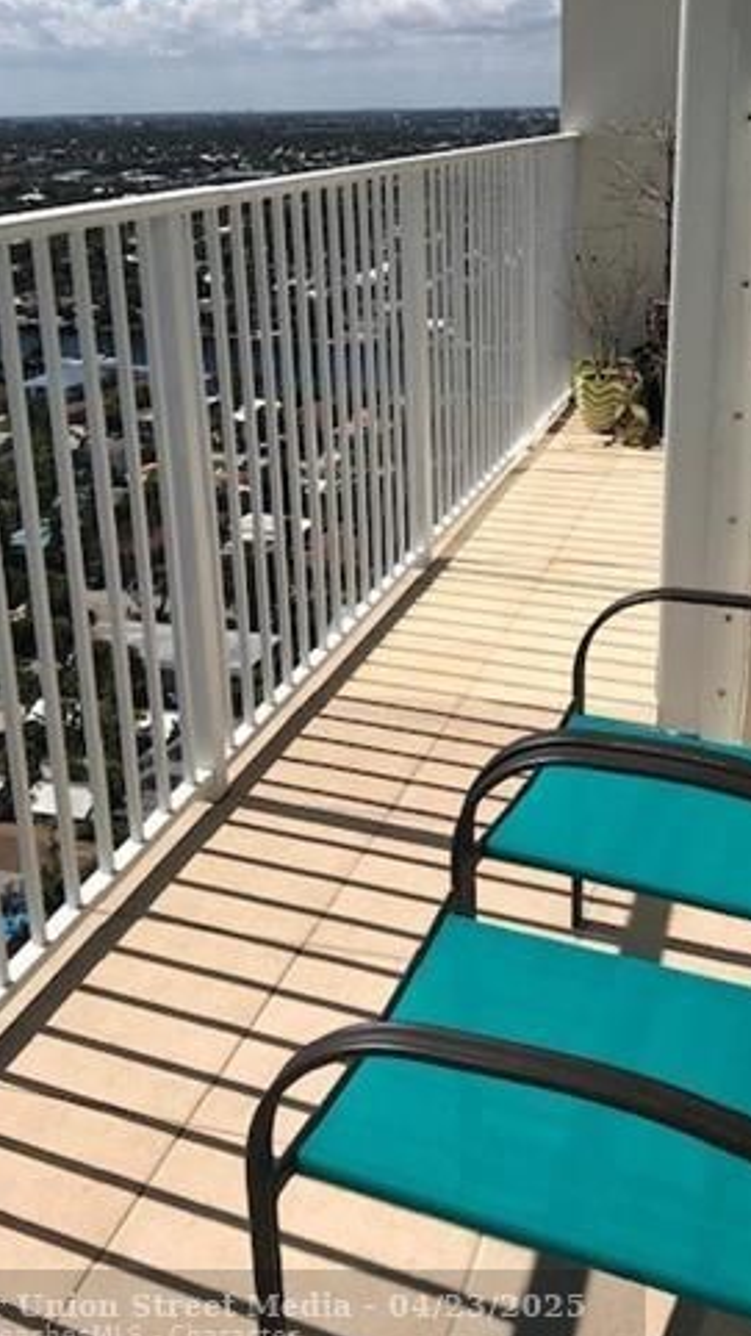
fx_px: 1346
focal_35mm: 38
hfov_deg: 31.2
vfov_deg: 52.5
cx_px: 418
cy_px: 549
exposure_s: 1/5650
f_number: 1.8
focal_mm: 3.99
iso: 20
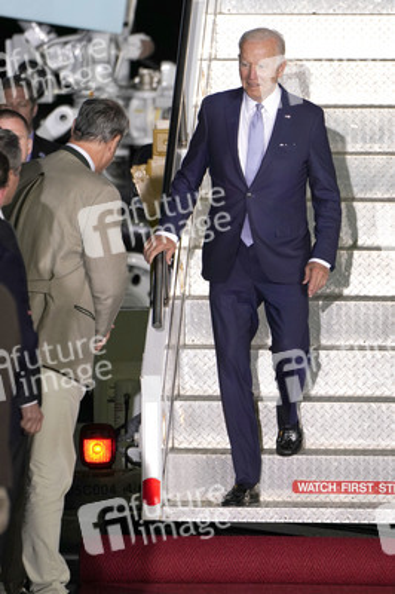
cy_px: 297
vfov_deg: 5.2
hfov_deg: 3.4
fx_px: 6594
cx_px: 198
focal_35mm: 400
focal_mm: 400
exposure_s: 1/250
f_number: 5.6
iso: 800
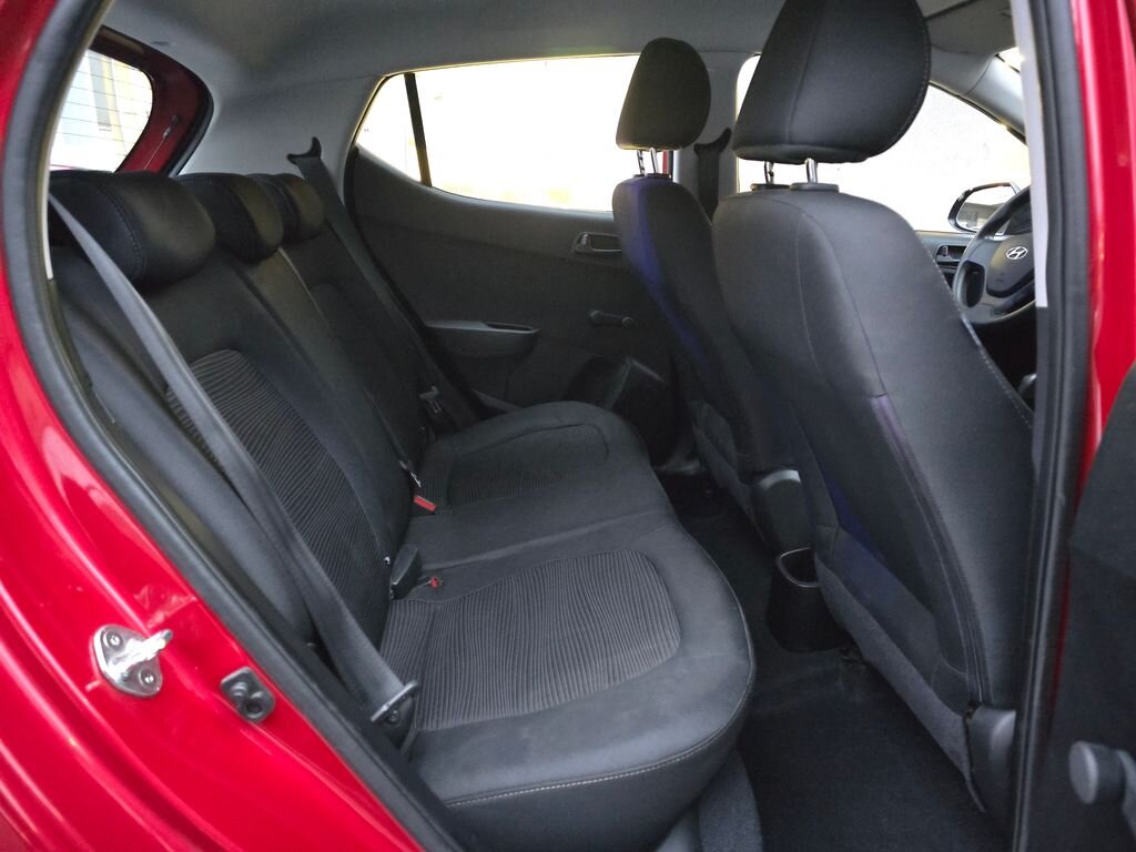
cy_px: 426
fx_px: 755
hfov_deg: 73.9
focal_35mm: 23
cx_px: 568
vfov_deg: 58.9
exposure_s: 1/16.7
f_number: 1.7
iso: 6400
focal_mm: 6.3
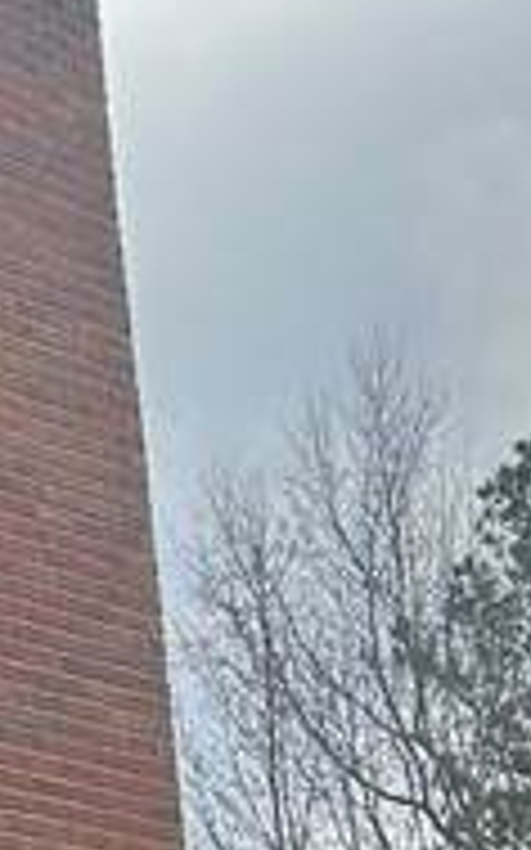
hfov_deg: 8.1
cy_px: 648
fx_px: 3453
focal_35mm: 149
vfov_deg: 14.0
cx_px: -724
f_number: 1.5
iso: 50
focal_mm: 5.7
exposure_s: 1/1621
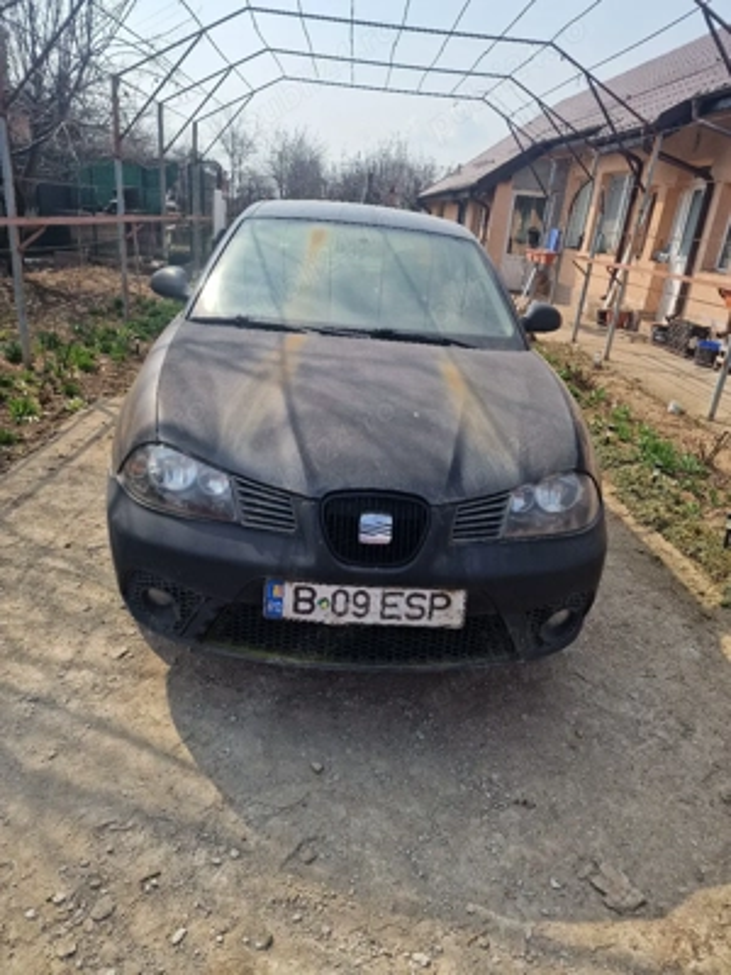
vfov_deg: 73.9
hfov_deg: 58.9
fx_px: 648
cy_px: 488
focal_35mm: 23
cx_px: 366
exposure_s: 1/1111
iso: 50
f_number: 1.8
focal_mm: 6.4
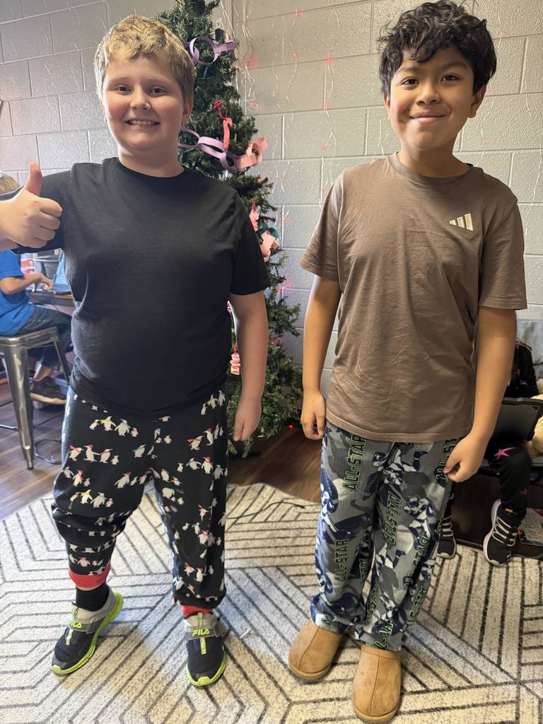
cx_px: 272
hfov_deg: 56.8
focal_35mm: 24
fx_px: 502
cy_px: 362
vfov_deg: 71.6
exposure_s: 1/60
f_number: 1.78
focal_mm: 6.76
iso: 400
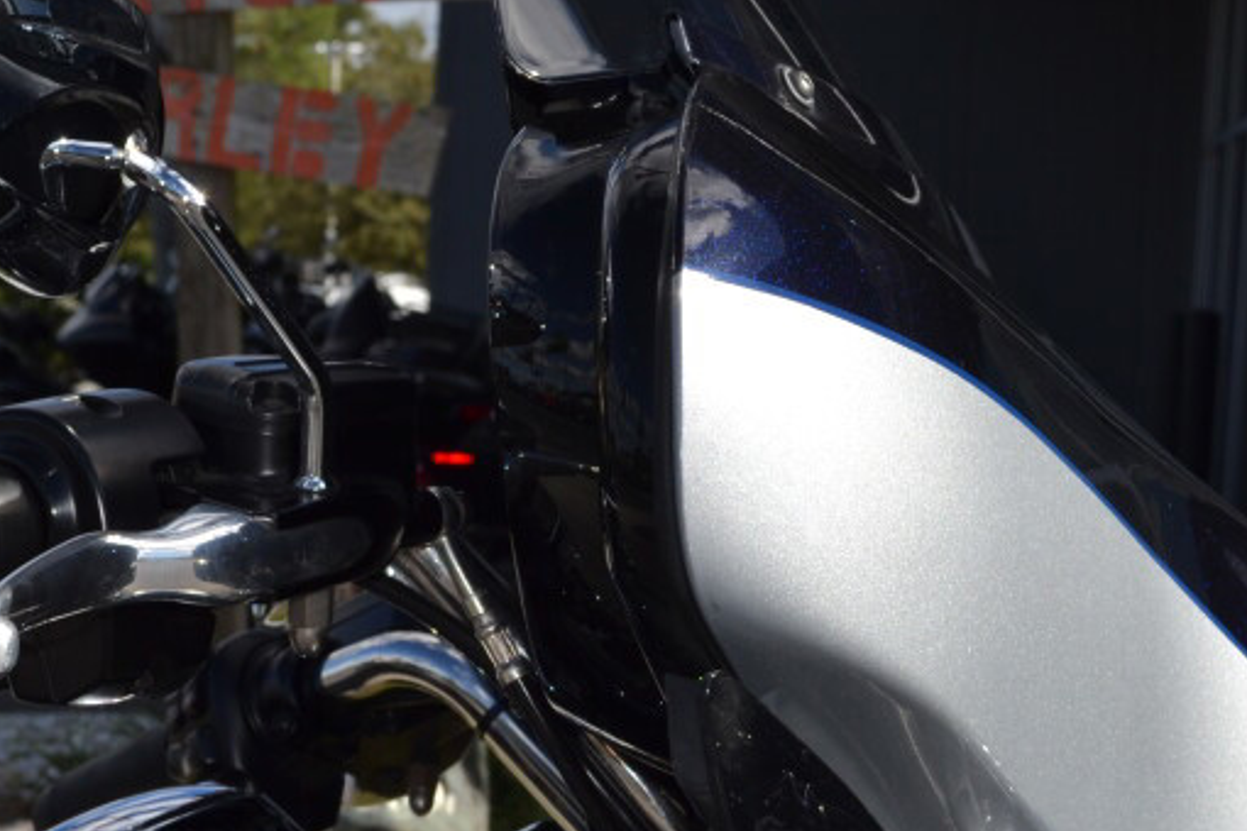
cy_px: 953
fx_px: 4156
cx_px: 372
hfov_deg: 17.0
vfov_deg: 11.2
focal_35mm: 120
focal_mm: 34
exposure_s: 1/200
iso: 100
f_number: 10
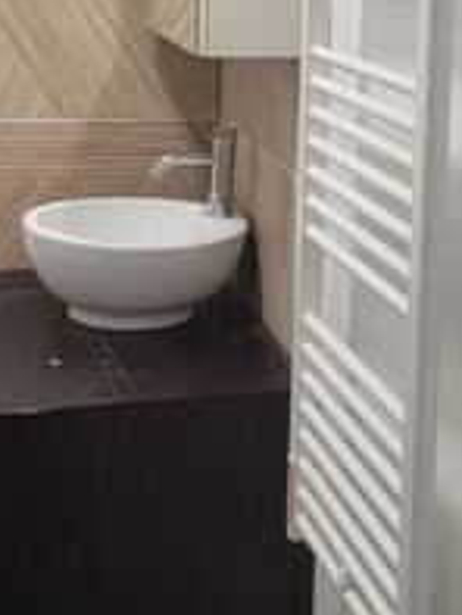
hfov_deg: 18.8
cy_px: 94
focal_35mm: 78
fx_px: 1387
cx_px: 337
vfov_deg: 24.5
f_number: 1.8
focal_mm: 6.7
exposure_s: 1/100
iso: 200
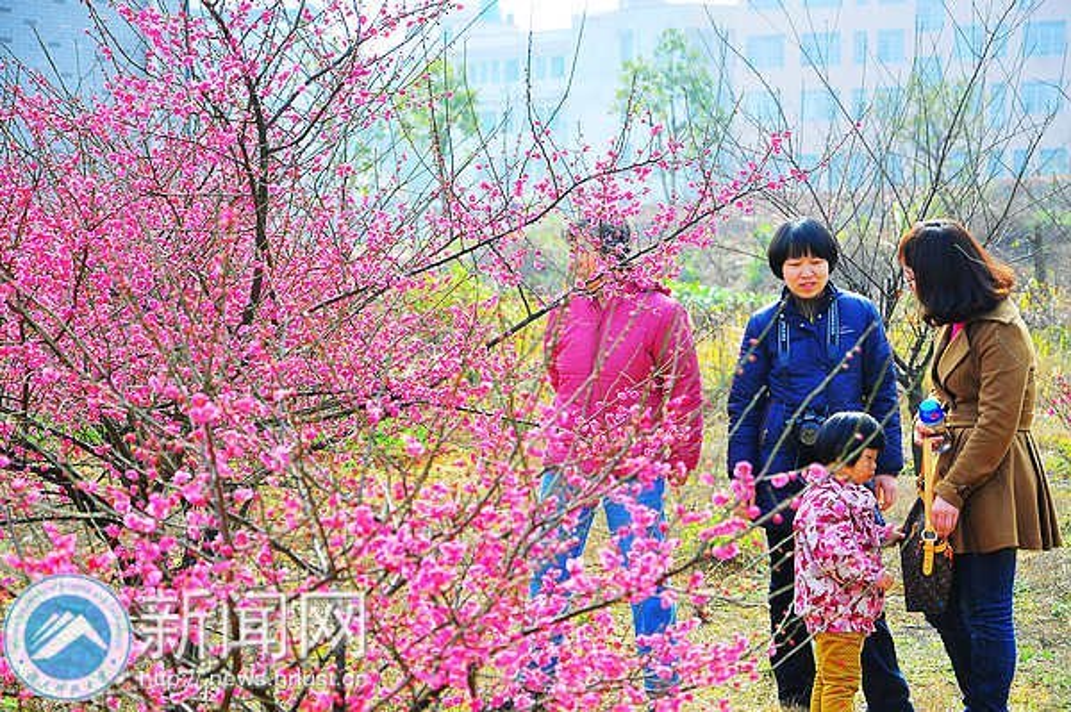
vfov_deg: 12.2
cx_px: 536
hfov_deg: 18.2
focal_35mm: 112
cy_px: 356
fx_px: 3344
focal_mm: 75
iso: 250
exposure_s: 1/250
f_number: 5.6
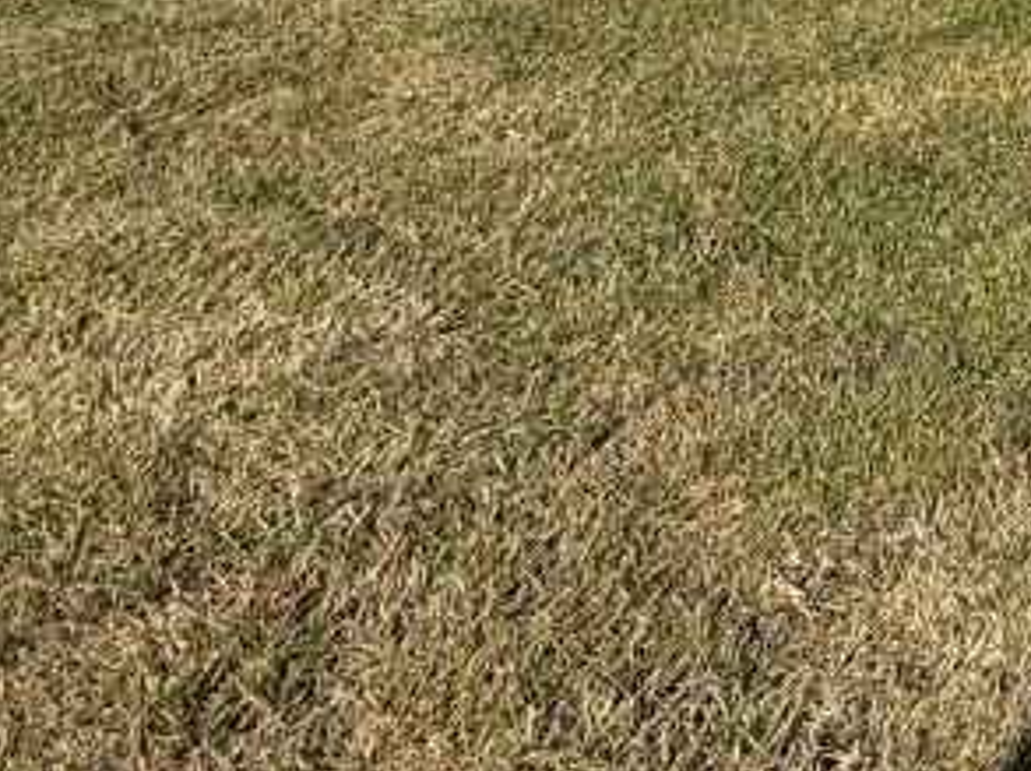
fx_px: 1458
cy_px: -482
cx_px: 1675
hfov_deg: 25.1
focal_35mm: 49
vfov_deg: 22.4
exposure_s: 1/1431
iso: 20
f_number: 2.2
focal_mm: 2.22
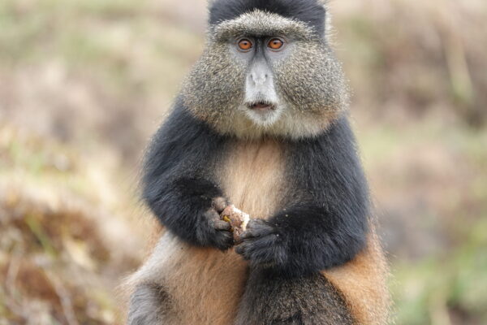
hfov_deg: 3.4
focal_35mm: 599
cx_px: 244
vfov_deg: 2.3
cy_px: 162
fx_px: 8103
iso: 400
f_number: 4
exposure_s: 1/250
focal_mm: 219.76
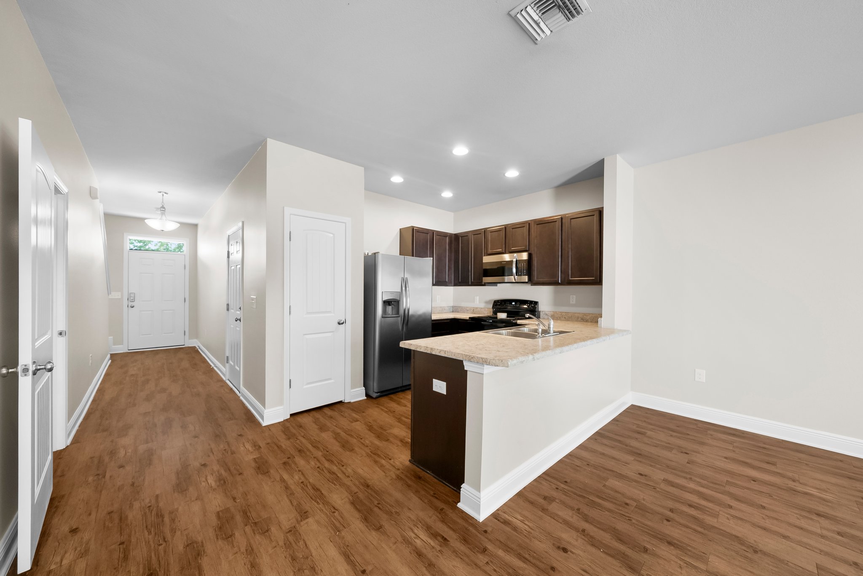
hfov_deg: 108.3
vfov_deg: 85.5
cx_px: 432
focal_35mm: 13
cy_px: 288
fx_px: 312
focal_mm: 13
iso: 1600
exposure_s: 1/15
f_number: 8
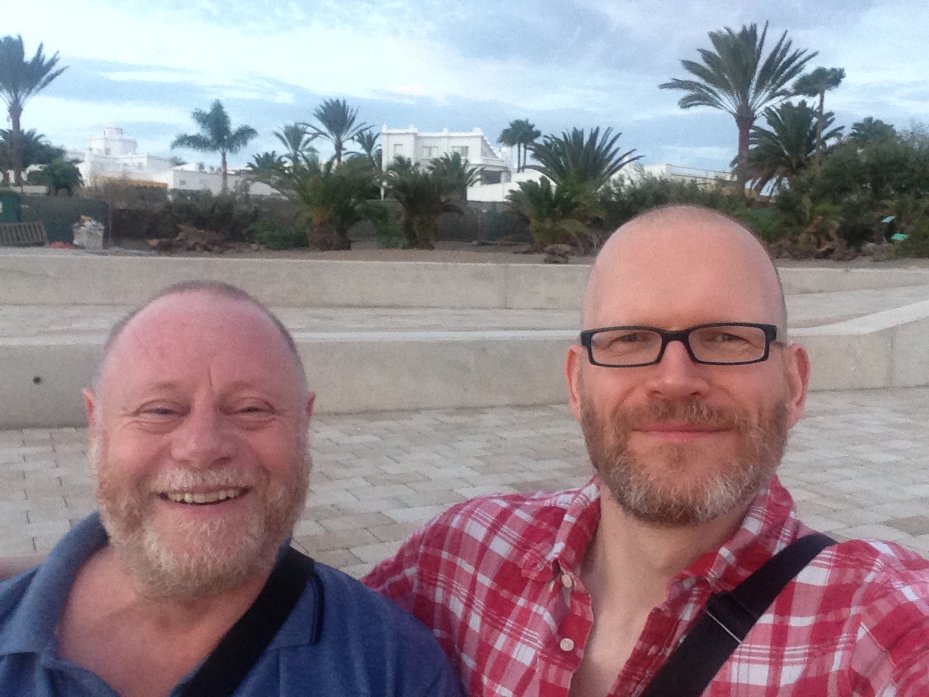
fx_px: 939
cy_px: 348
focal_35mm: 35
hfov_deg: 52.6
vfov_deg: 40.7
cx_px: 464
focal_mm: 2.18
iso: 125
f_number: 2.4
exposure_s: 1/30
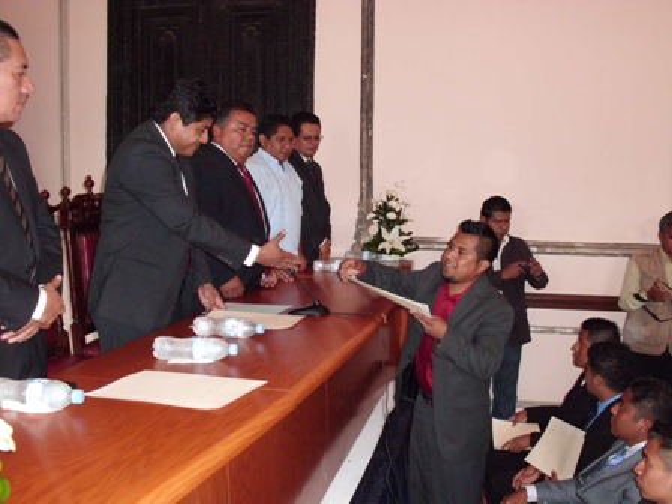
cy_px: 252
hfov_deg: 51.4
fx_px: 699
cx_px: 336
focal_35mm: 36
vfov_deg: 39.7
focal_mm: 6.3
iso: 400
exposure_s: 1/60
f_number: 2.9
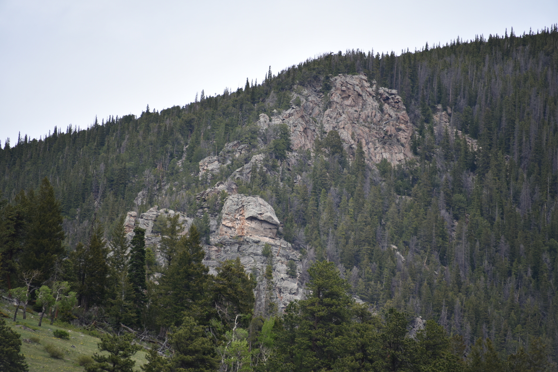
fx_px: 4651
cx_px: 279
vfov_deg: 4.6
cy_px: 186
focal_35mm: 300
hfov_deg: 6.9
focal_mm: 300
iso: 250
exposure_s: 1/640
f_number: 5.6
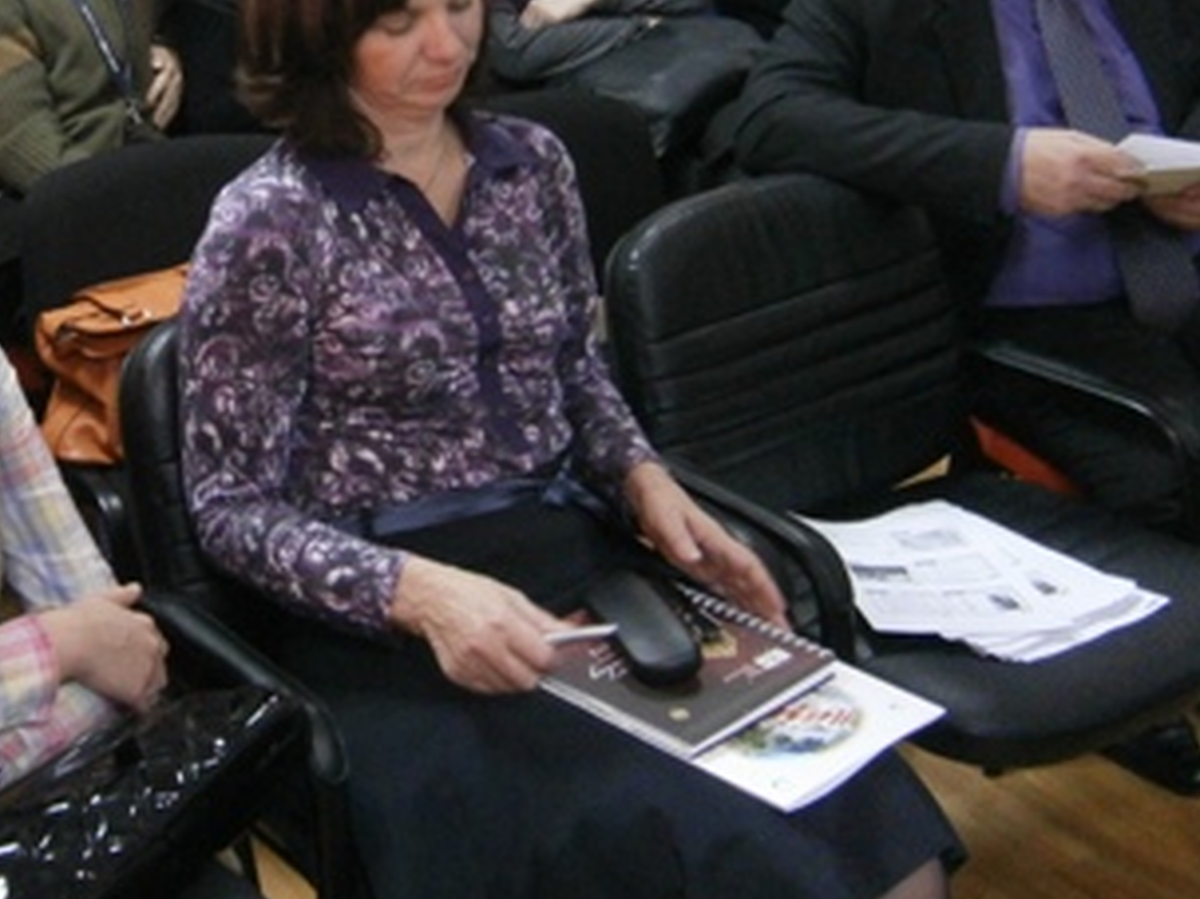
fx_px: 1906
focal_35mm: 55
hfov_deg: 33.4
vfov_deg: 26.0
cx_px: 154
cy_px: 174
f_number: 2.8
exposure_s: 1/30
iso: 400
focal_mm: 4.7
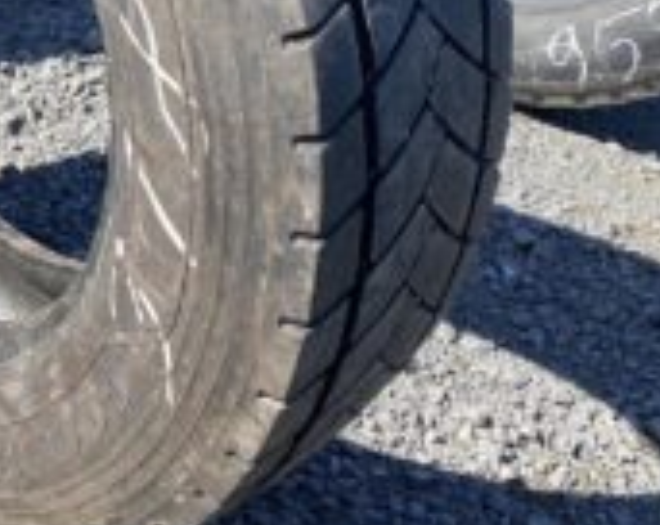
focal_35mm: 64
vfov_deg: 23.0
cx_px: -15
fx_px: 1247
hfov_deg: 27.7
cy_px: 25
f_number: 1.8
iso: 32
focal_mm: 4.25
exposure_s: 1/827
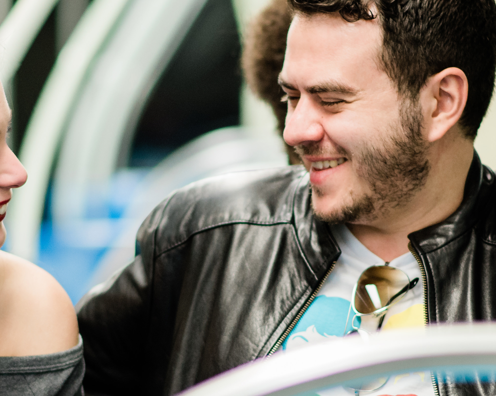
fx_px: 3611
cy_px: 297
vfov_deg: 6.3
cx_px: 221
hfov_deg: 7.9
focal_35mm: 246
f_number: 2
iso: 720
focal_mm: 85
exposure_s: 1/125
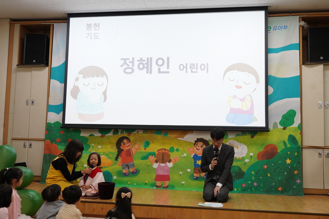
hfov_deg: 51.9
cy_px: 110
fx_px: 338
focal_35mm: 37
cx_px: 164
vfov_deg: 35.9
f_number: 5.6
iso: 2500
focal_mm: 37
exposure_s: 1/200
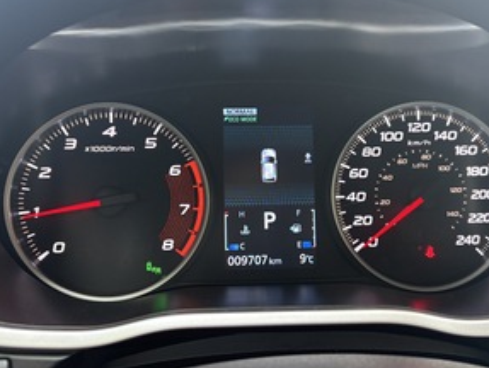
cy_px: 178
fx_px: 537
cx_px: 283
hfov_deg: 48.7
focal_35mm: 38
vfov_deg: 37.8
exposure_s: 1/61
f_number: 1.6
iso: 160
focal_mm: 5.96
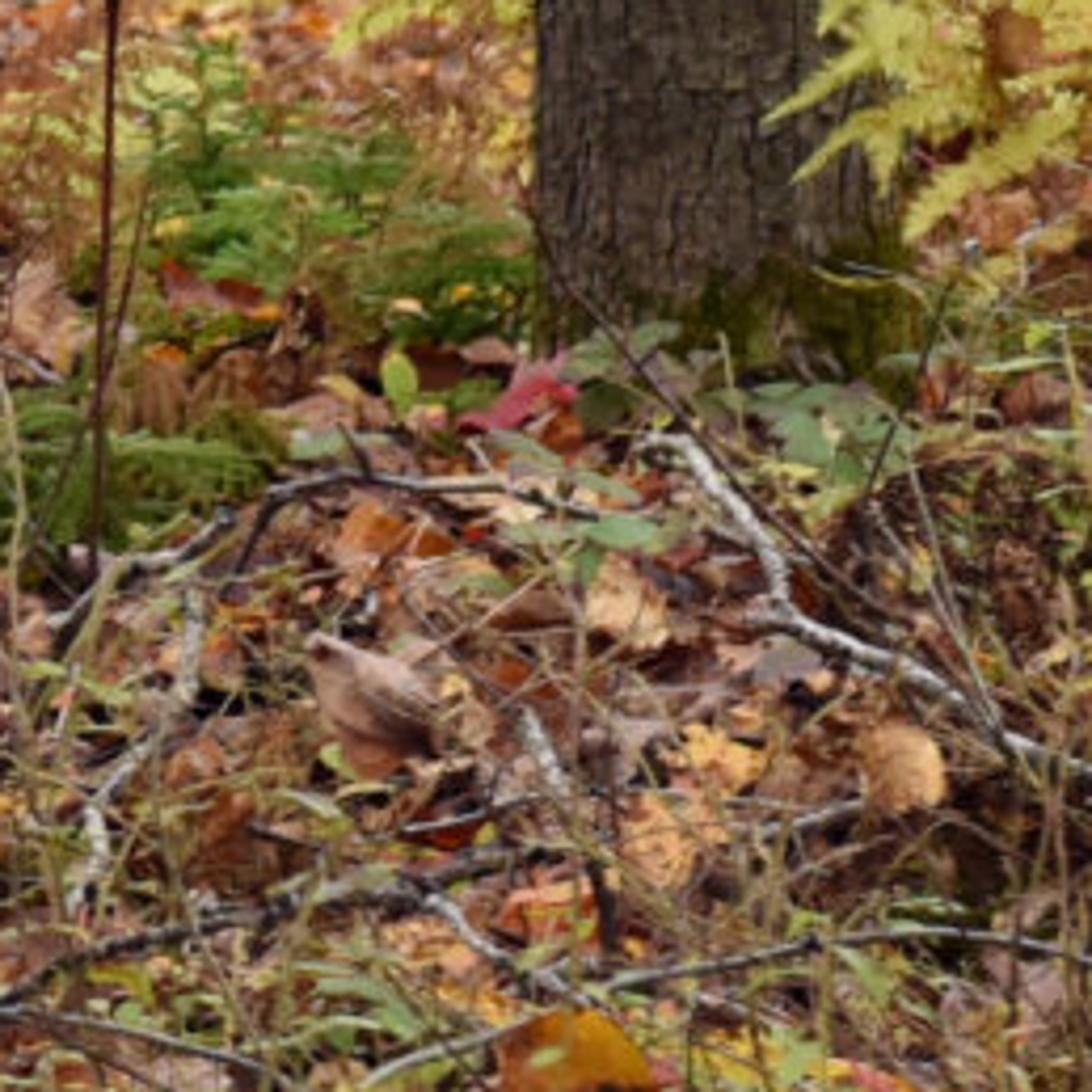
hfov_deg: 3.6
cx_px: -2378
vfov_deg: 3.7
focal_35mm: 471
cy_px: -1204
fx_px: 16810
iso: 1000
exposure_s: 1/125
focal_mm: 56
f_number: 8
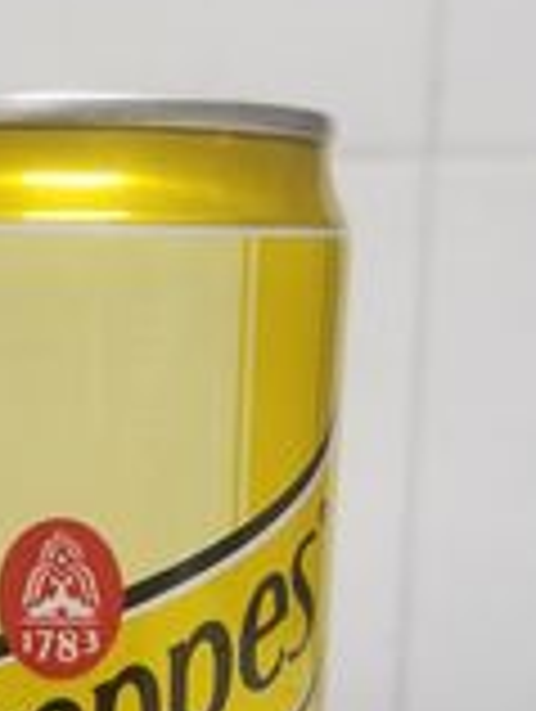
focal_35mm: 70
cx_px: 95
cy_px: 752
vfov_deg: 25.9
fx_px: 1441
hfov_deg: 20.8
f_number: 1.7
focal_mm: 4.3
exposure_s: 1/25
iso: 200
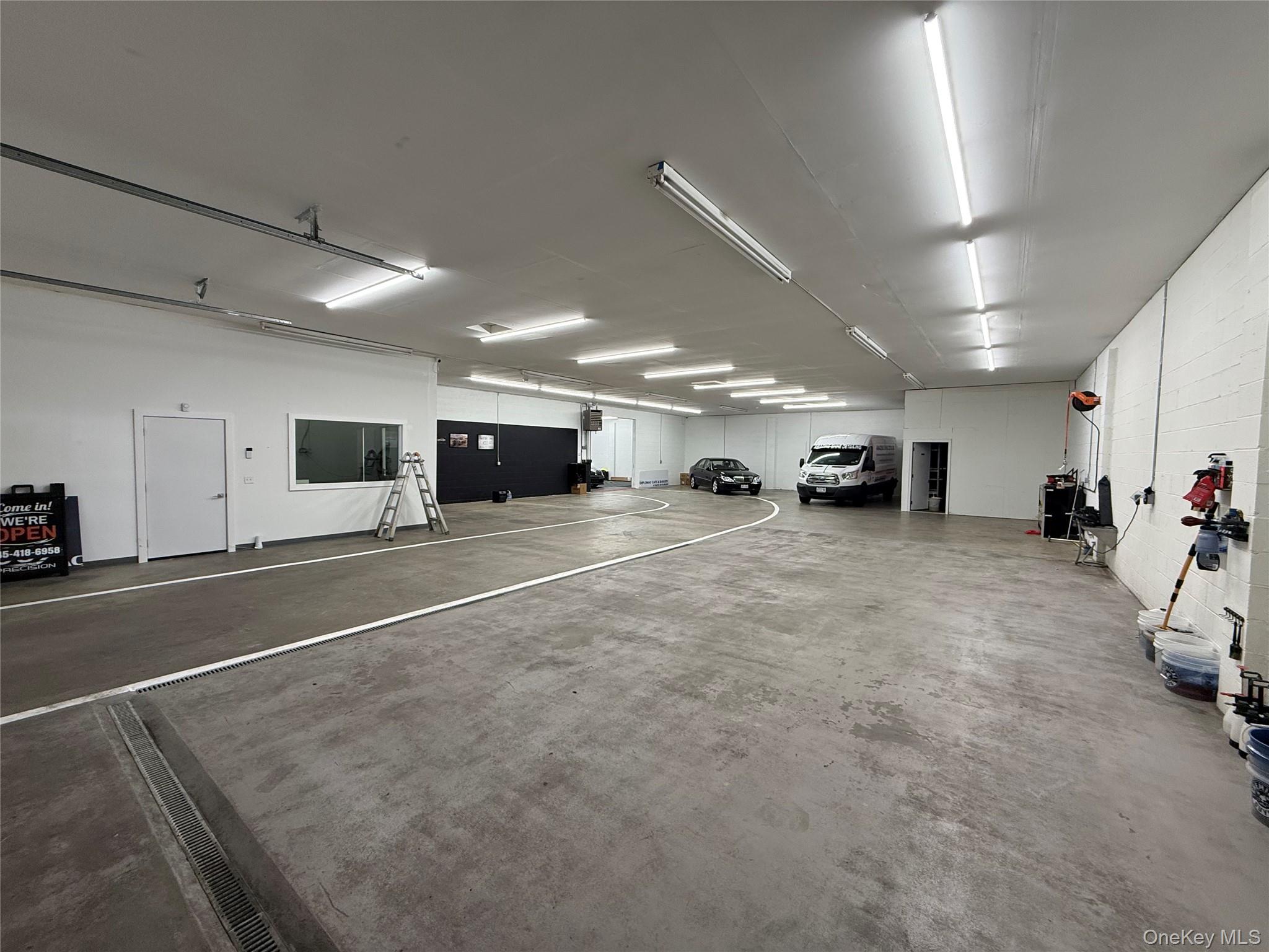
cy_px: 476
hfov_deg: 102.1
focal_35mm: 14
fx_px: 513
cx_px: 634
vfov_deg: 85.7
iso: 160
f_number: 2.2
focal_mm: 2.22
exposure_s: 1/120
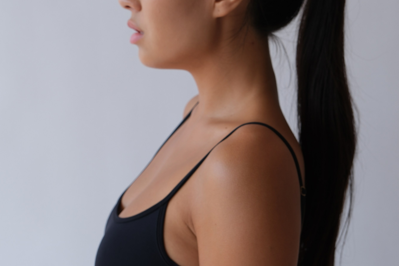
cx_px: 201
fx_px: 776
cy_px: 125
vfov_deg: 19.5
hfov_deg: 28.8
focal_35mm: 70
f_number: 5.6
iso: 125
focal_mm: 30.8
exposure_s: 1/60
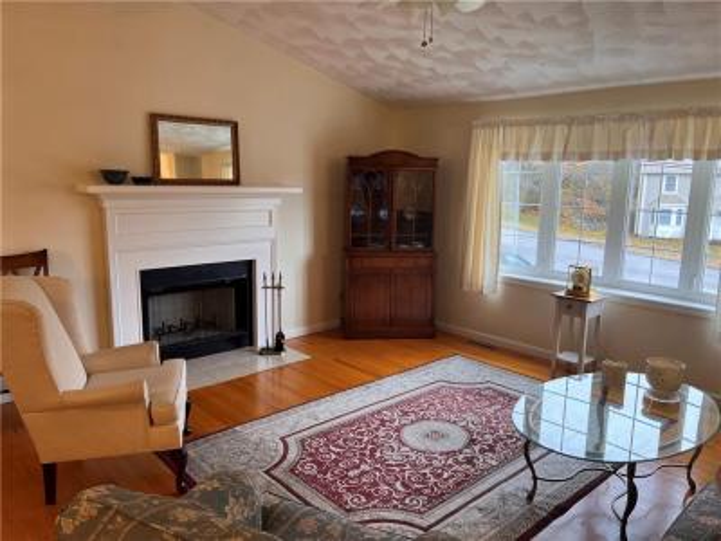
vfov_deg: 53.1
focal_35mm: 26
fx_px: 542
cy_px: 270
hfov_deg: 67.3
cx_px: 360
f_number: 1.6
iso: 80
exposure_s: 1/60
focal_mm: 5.1
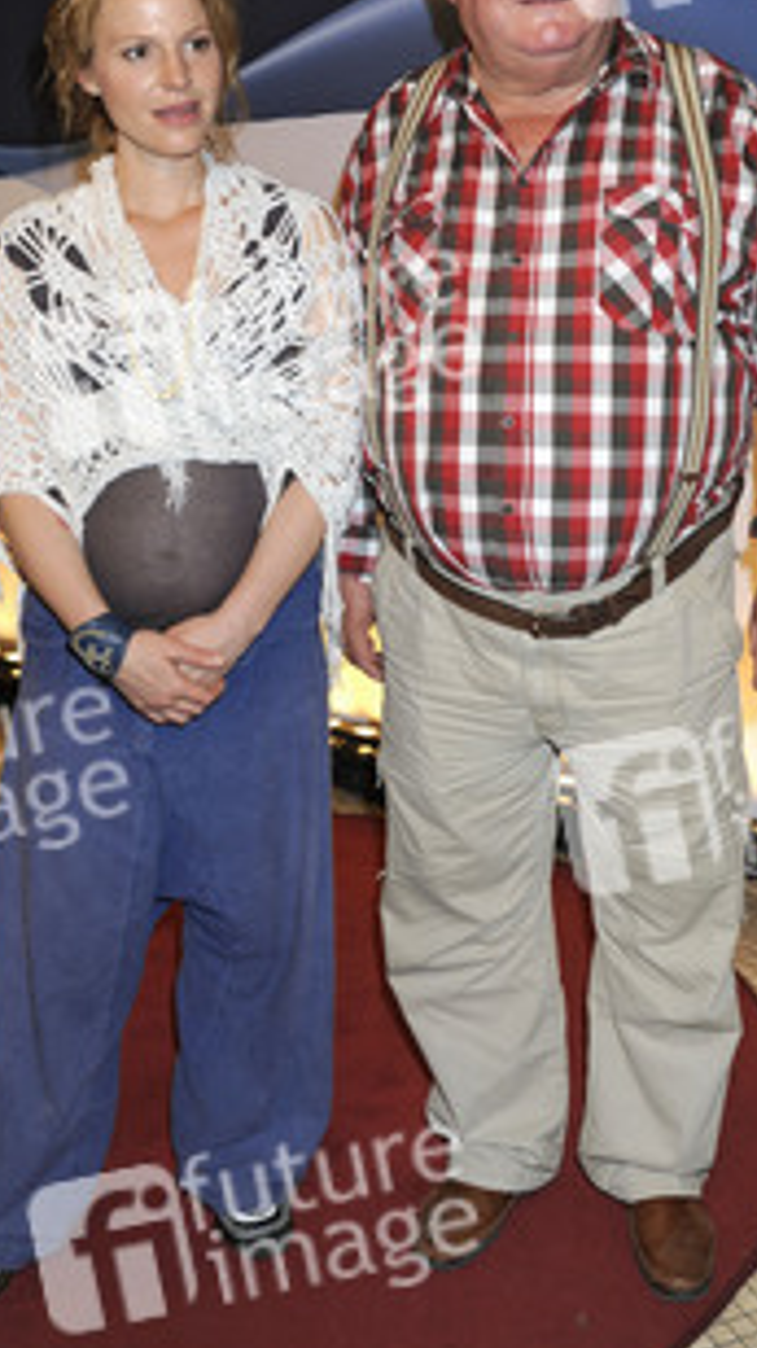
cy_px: 573
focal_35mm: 49
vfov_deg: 42.0
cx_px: 381
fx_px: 1750
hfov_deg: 24.4
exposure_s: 1/200
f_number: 5.6
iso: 500
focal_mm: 36
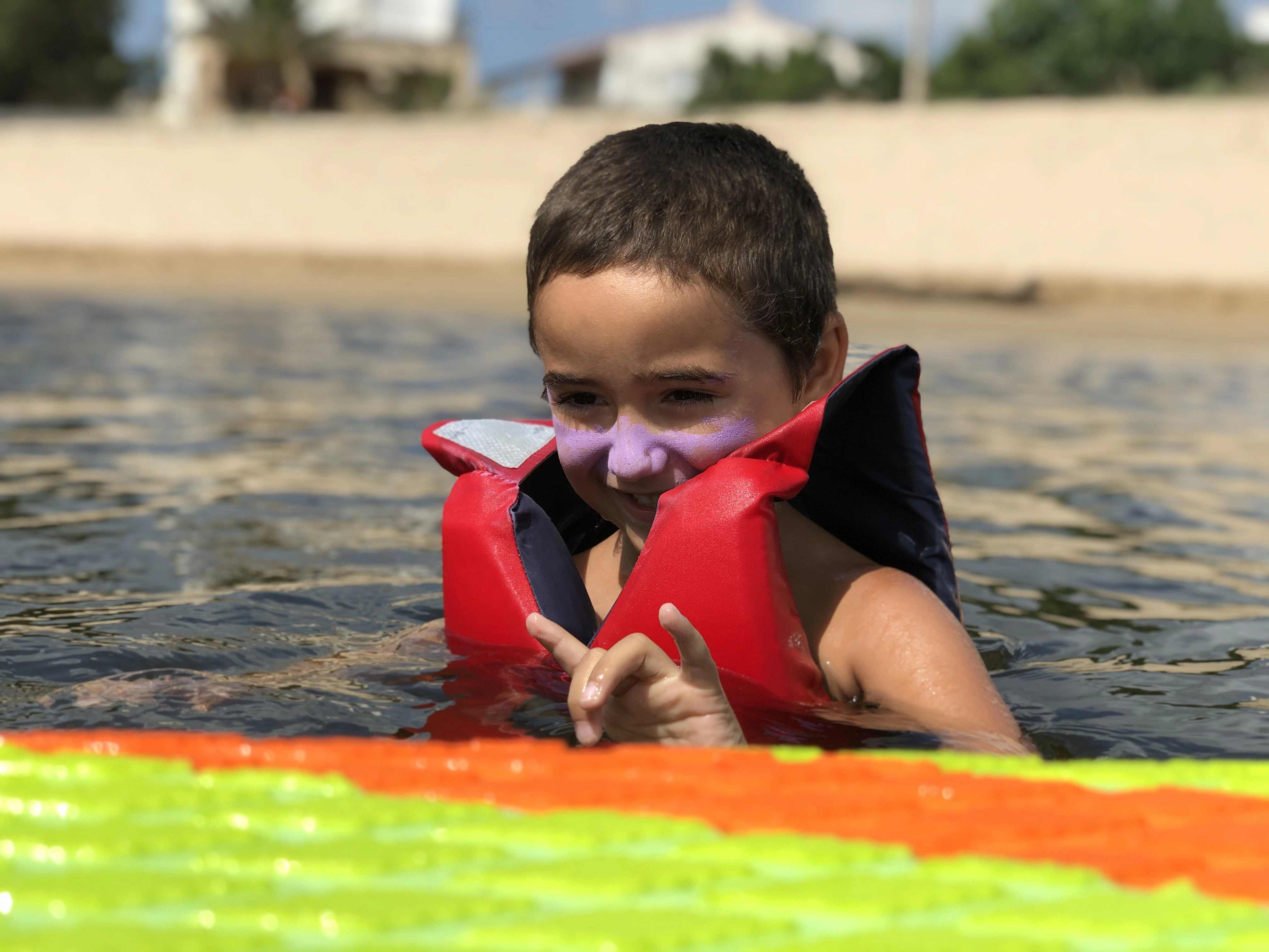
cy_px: 476
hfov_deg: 36.8
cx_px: 634
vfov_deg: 28.0
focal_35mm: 52
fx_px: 1906
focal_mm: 6
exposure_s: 1/1056
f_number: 2.4
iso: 16
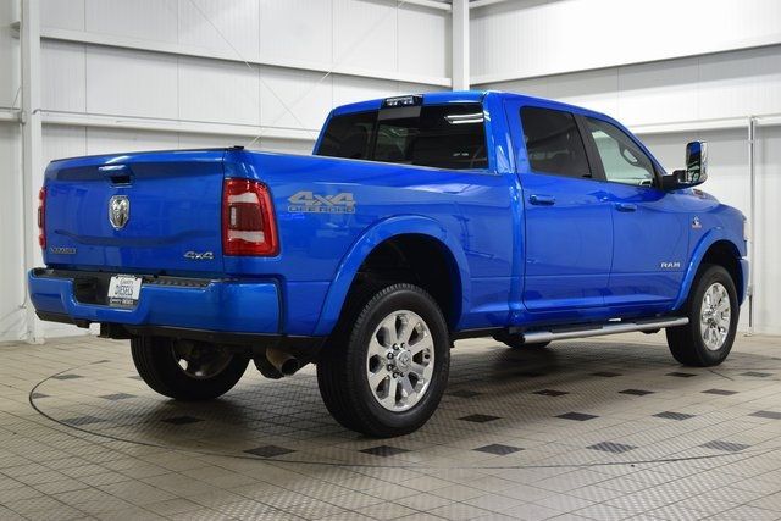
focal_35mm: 48
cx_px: 390
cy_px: 260
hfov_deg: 41.1
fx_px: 1042
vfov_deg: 28.1
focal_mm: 32
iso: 500
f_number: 6.3
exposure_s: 1/15
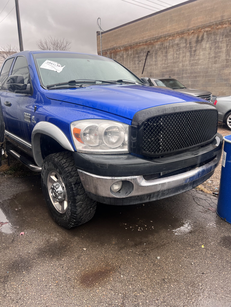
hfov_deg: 53.1
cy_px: 154
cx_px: 116
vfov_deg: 67.3
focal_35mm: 26
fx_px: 231
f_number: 1.5
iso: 40
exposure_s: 1/286
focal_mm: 5.7
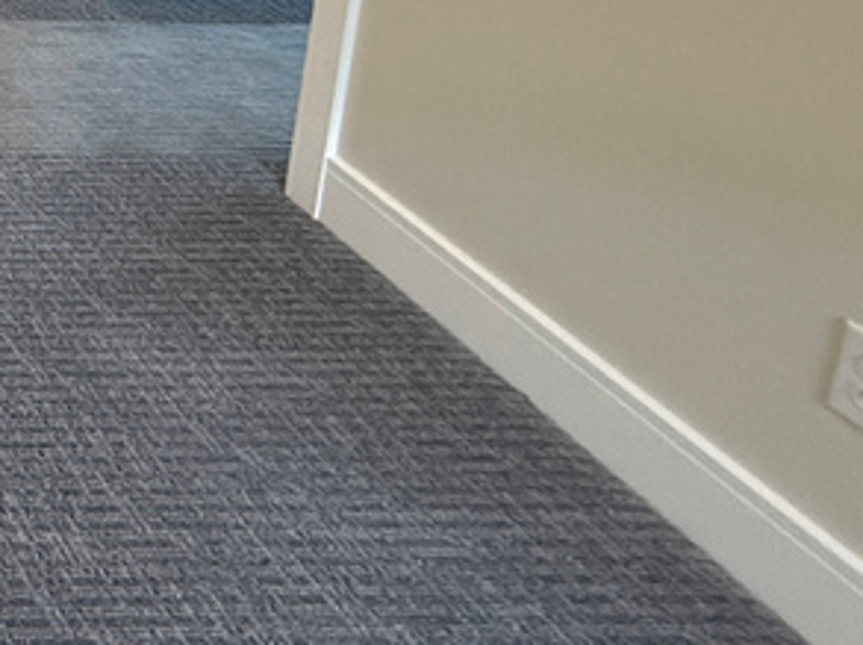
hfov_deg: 24.5
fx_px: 1220
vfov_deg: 23.5
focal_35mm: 49
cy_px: -333
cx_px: -571
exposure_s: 1/120
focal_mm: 2.22
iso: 250
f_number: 2.2
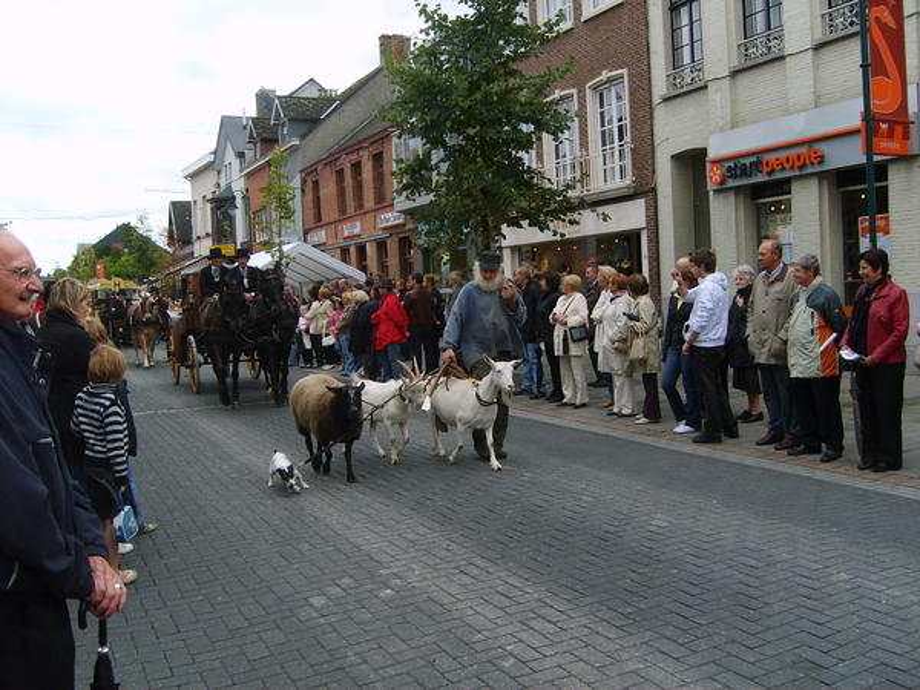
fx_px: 930
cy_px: 345
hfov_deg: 52.6
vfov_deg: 40.7
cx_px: 460
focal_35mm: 35
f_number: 2.8
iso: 50
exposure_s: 1/350
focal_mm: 5.8
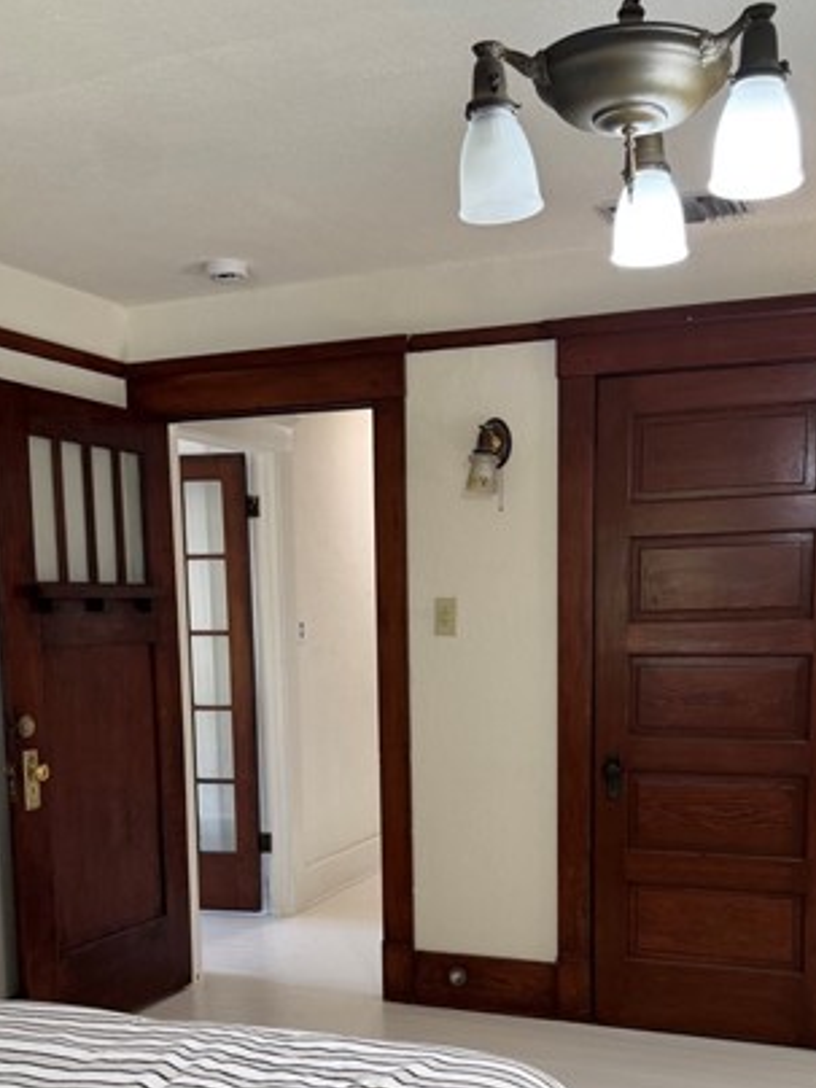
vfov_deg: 47.7
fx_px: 1194
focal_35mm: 38
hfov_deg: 37.6
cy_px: 768
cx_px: 469
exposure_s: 1/60
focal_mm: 6.76
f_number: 1.78
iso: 200
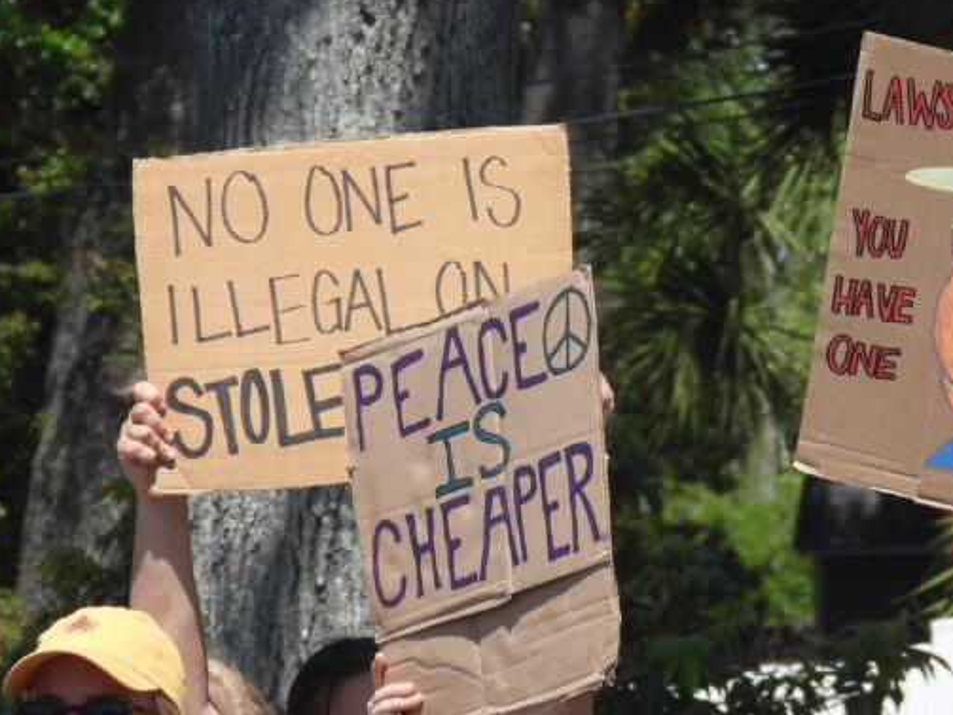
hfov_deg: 3.2
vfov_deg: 2.4
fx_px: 16817
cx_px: 709
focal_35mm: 611
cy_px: 504
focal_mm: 53.9
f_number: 4.5
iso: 100
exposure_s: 1/640
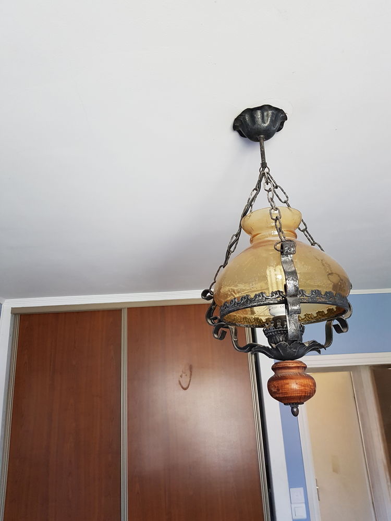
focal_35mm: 26
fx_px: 392
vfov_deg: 67.3
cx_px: 196
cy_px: 260
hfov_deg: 53.1
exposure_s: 1/33
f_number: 1.7
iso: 200
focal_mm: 4.2
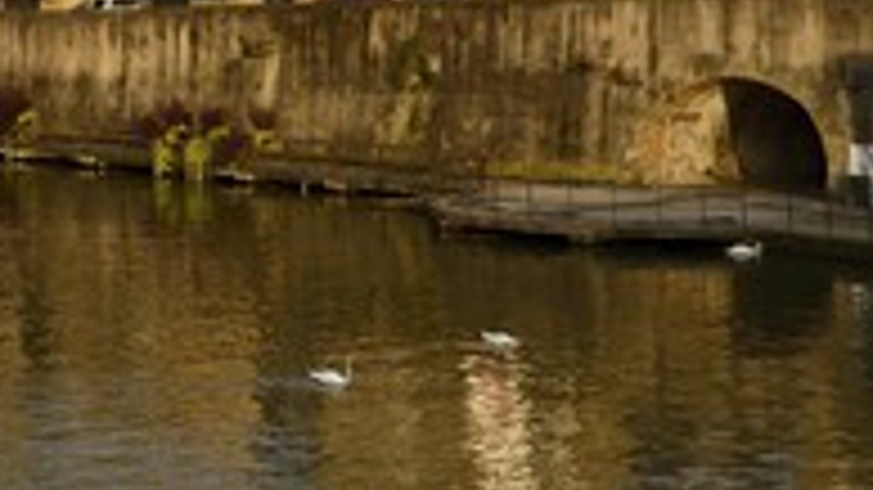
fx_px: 2314
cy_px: -121
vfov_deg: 11.8
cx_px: 52
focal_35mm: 100
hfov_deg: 20.8
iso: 200
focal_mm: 44
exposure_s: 1/200
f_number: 8
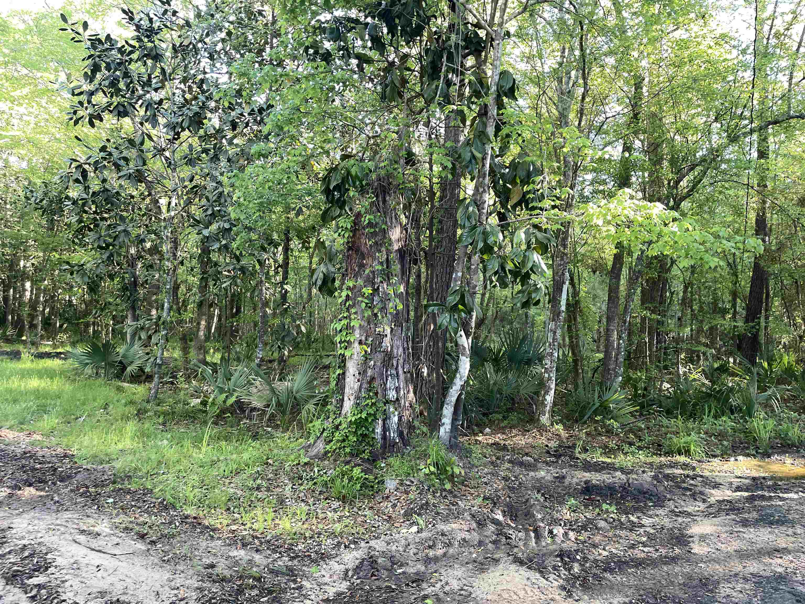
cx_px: 402
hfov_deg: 67.3
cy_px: 302
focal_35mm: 26
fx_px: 605
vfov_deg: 53.1
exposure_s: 1/121
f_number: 1.6
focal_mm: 4.2
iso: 100
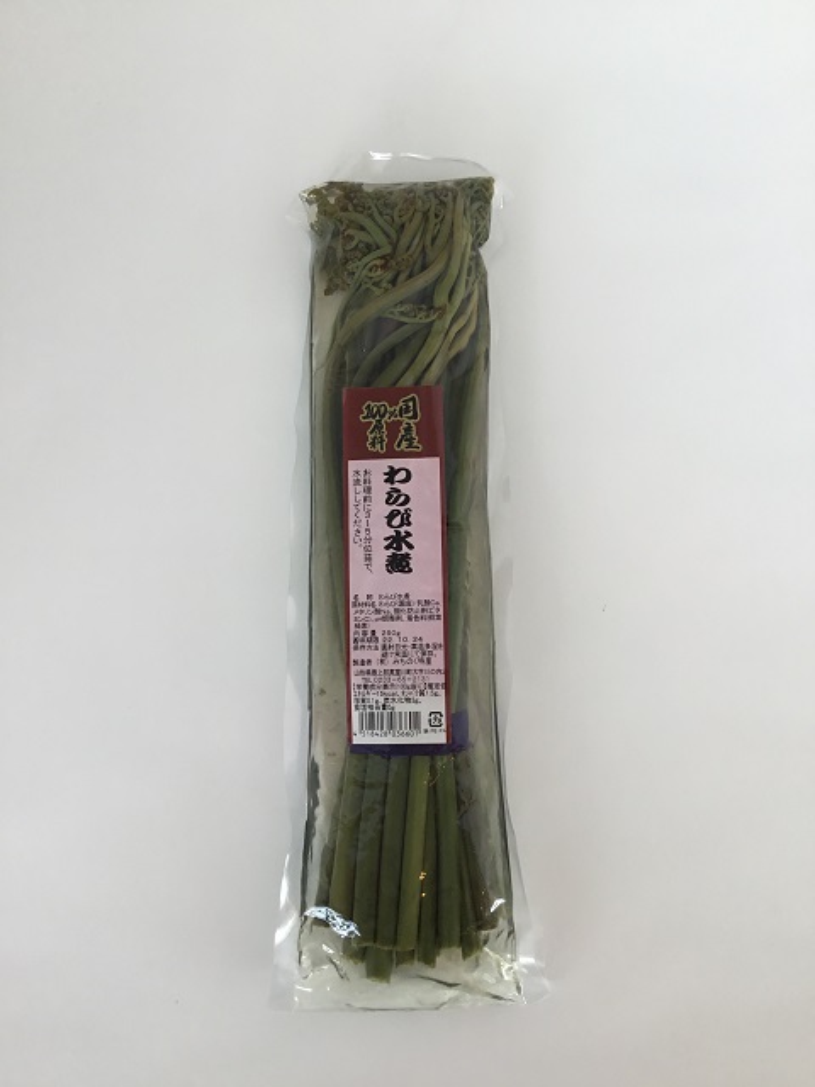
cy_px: 544
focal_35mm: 31
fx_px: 973
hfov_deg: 45.4
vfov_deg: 58.4
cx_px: 408
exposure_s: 1/120
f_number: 2.4
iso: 32
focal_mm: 3.3
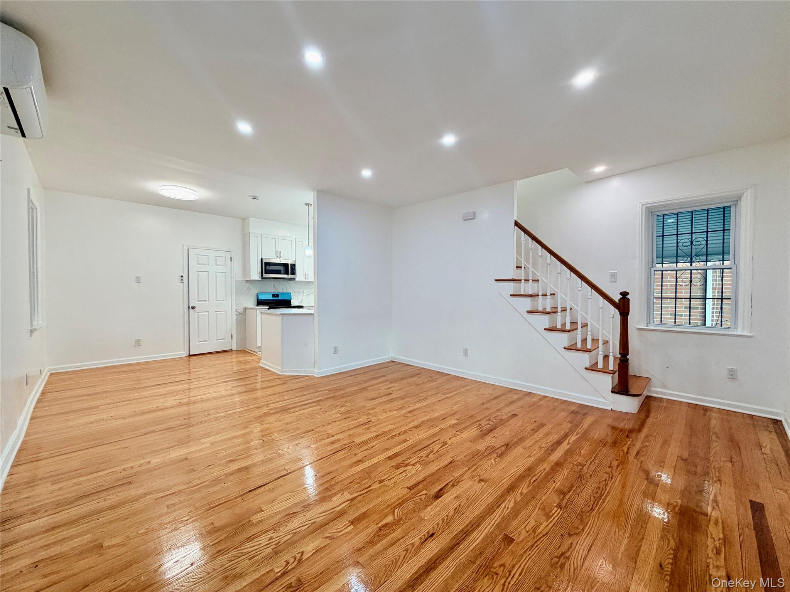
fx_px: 320
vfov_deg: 85.7
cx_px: 395
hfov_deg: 102.1
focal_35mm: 14
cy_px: 296
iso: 160
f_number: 2.2
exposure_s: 1/120
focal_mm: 2.22
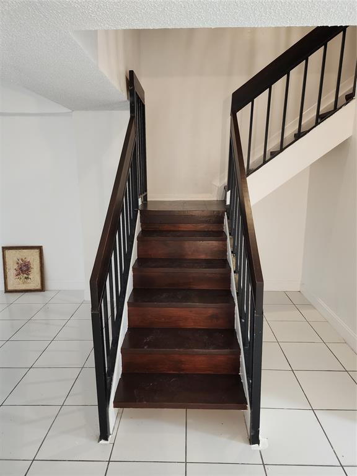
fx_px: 316
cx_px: 178
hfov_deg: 58.9
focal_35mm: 23
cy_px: 238
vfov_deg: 73.9
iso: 640
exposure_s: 1/60
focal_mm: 6.4
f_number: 1.8
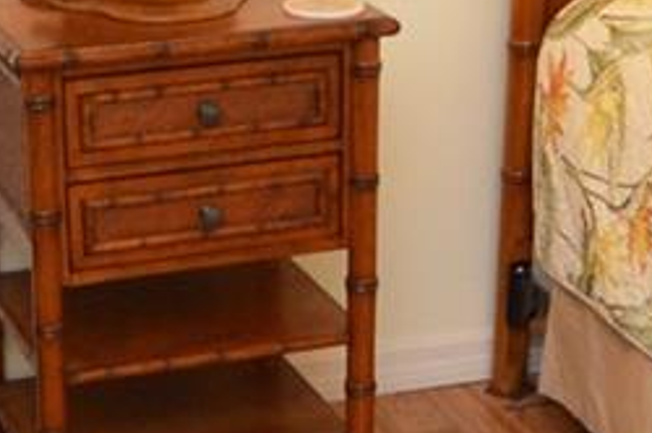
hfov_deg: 17.8
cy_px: 260
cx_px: 271
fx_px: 2080
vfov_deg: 11.9
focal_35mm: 115
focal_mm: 12
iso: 800
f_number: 4
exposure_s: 1/60
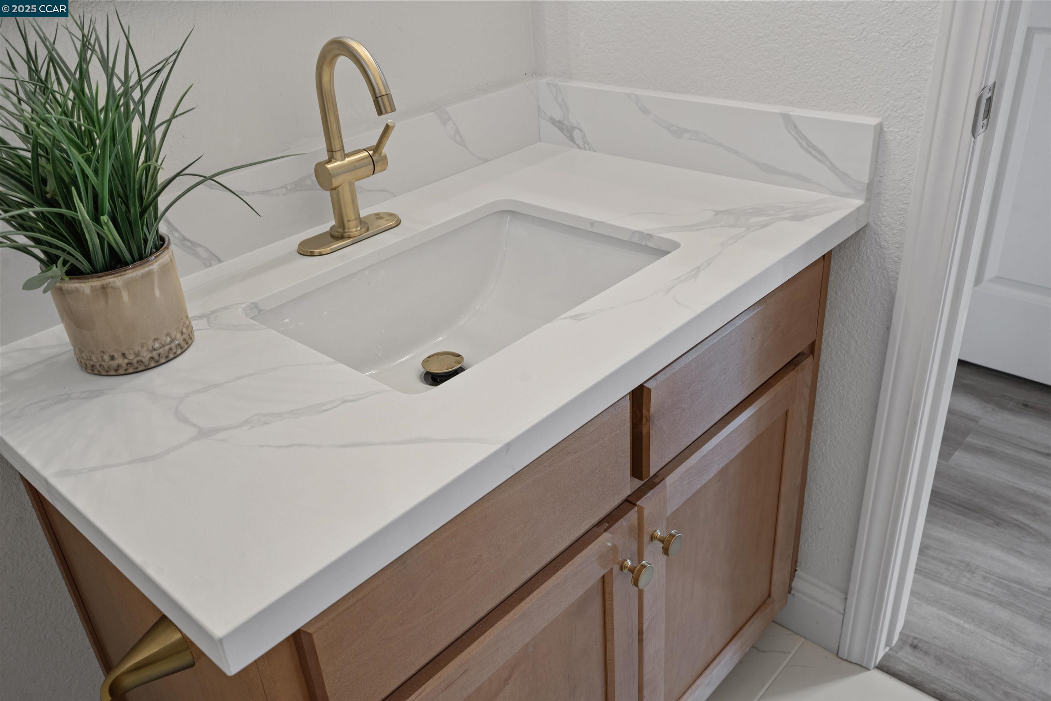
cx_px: 526
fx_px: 876
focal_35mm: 30
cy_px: 350
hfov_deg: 61.9
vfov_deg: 43.6
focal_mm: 30
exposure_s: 1/8
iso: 160
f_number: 8
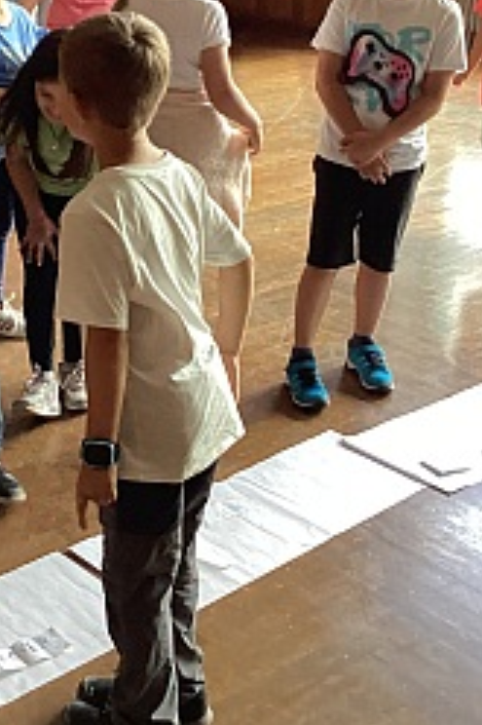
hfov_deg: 20.5
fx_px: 1307
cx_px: 47
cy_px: 227
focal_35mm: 65
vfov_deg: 30.7
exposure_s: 1/60
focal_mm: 3.3
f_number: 2.4
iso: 250
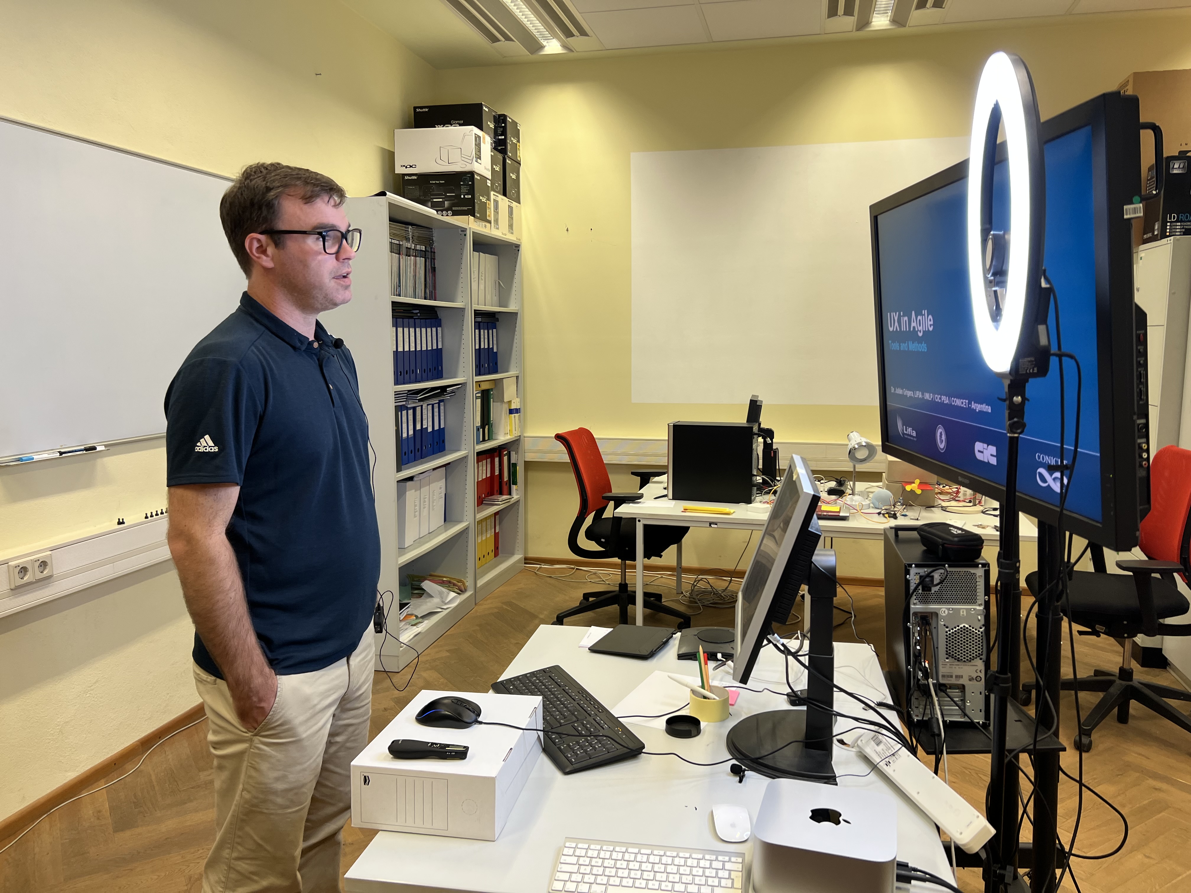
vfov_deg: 53.1
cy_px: 446
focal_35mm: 26
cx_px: 596
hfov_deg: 67.3
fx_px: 895
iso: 64
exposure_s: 1/100
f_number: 1.5
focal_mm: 5.7
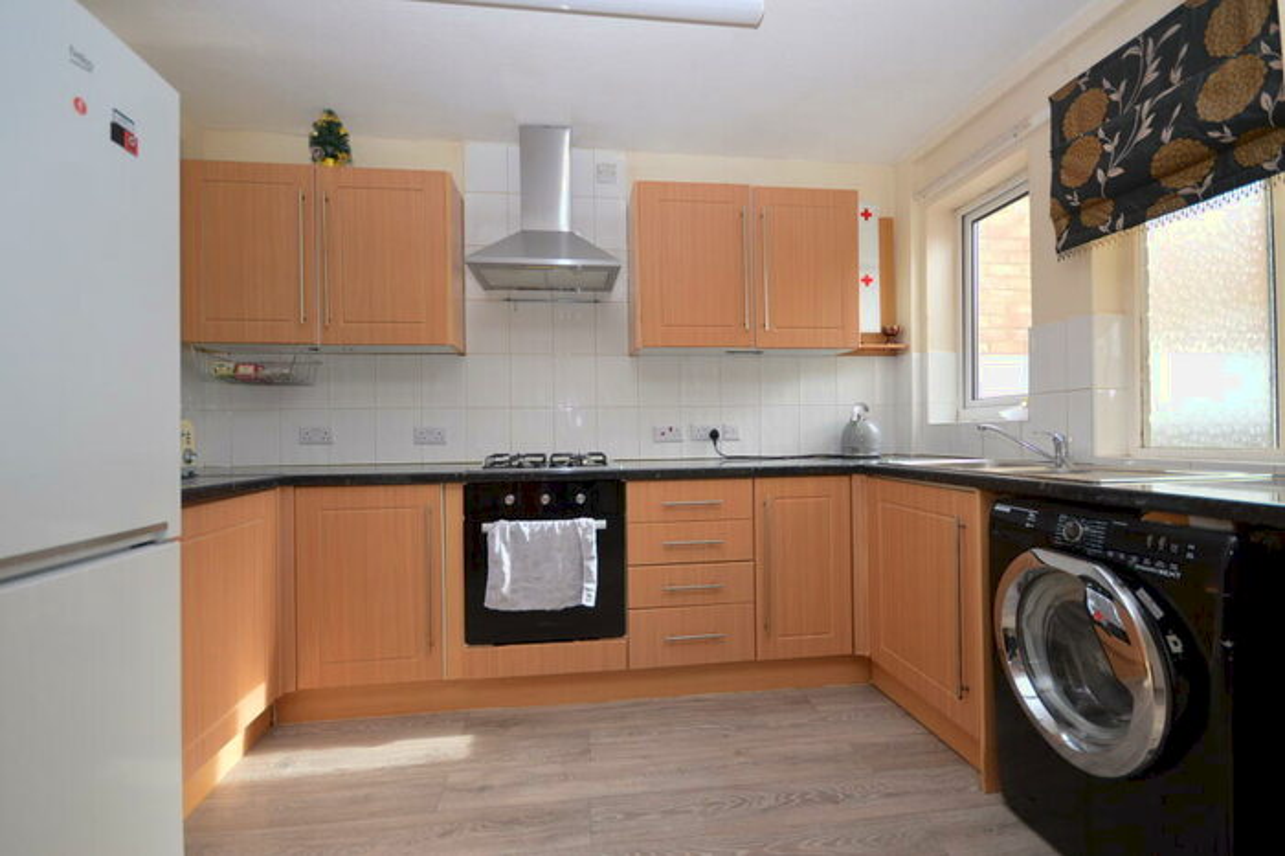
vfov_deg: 77.3
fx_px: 535
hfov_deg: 100.4
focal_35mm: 15
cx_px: 642
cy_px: 428
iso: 400
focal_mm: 10
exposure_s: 1/60
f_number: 4
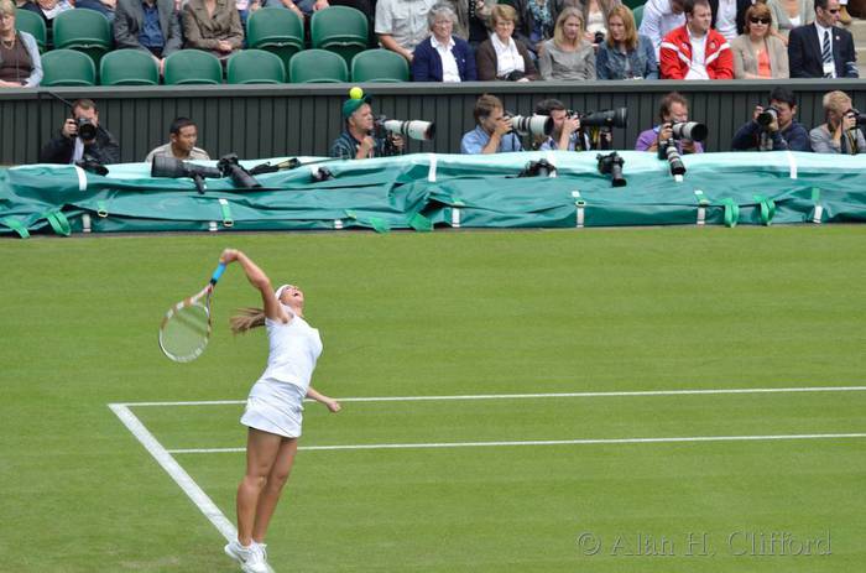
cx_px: 433
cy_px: 286
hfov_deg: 6.9
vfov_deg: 4.6
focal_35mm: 300
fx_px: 7199
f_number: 5.3
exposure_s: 1/500
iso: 160
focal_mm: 200
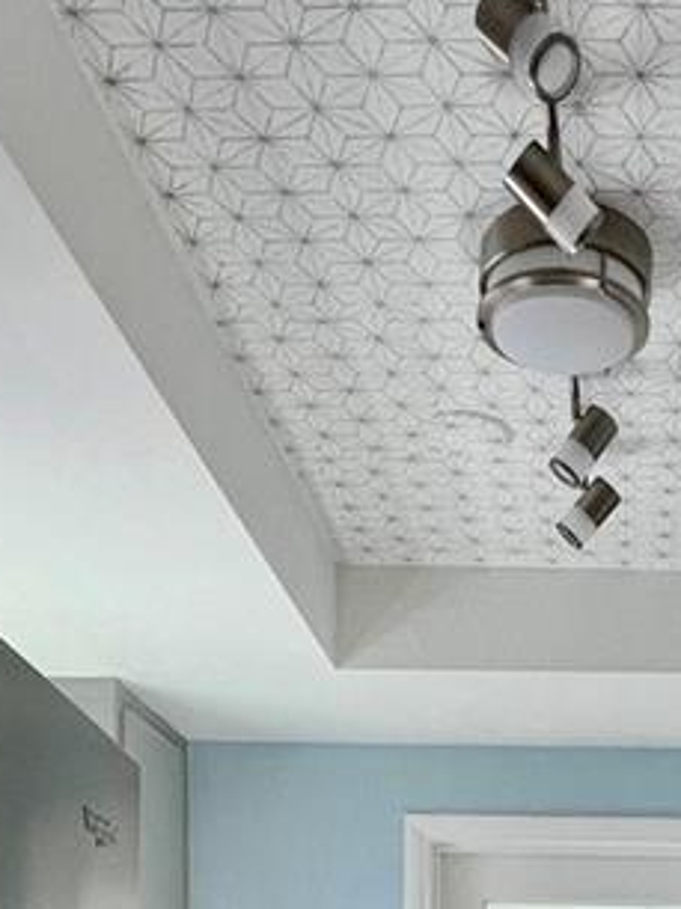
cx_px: 580
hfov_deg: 27.7
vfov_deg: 29.2
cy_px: 1227
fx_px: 1340
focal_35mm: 51
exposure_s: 1/120
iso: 80
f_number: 1.8
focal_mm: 1.57
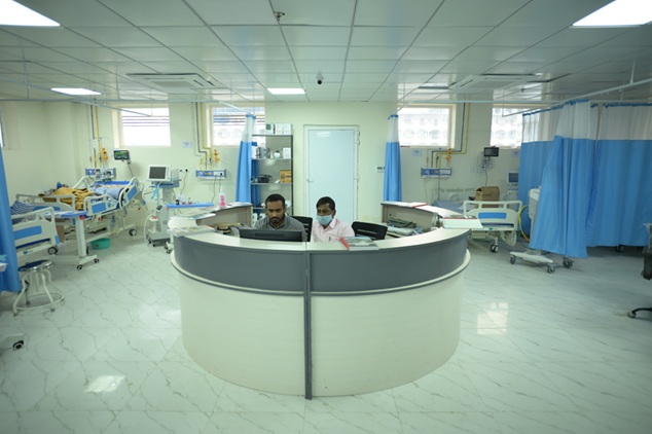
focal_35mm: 20
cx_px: 326
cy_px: 217
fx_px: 362
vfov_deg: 61.9
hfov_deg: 84.0
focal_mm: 20
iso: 1250
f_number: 2.8
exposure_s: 1/200
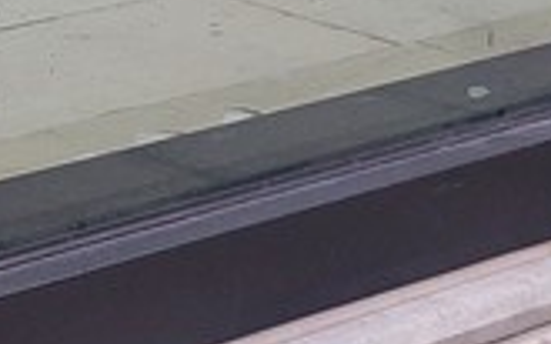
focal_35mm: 164
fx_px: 2462
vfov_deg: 7.0
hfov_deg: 11.5
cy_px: -748
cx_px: -559
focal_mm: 5.23
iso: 40
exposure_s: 1/112
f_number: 1.8
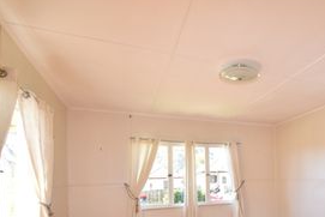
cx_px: 260
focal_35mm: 26
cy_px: 174
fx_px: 235
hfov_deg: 63.4
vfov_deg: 46.9
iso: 800
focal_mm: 10
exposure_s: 1/160
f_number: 6.3
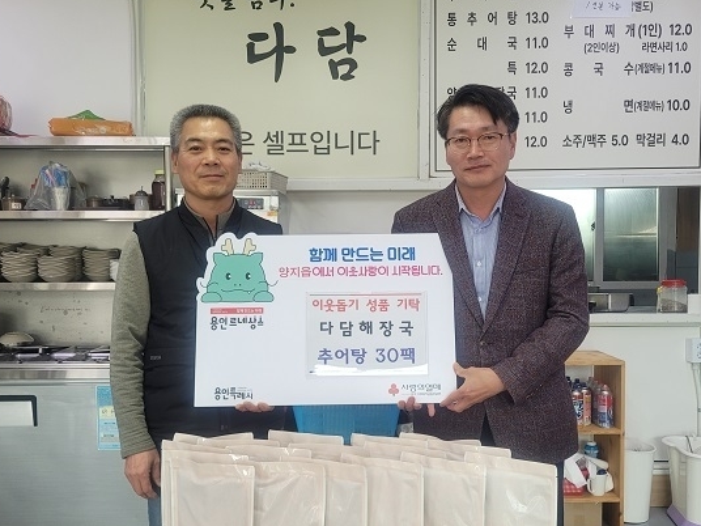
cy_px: 309
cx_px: 362
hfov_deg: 55.3
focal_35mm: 33
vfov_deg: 42.8
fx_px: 668
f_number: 1.8
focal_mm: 5.4
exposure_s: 1/120
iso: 160
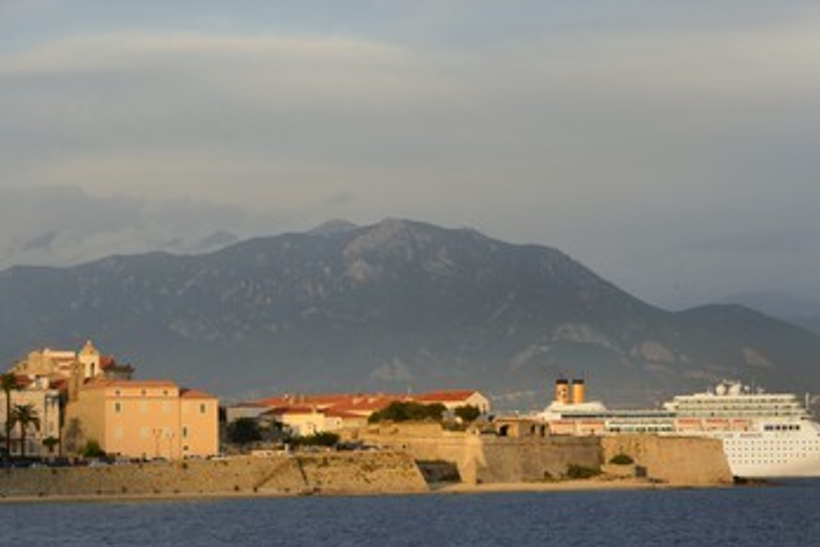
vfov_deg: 9.8
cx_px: 488
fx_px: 3189
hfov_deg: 14.6
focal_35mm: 140
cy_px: 323
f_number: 9
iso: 400
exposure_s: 1/400
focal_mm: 116
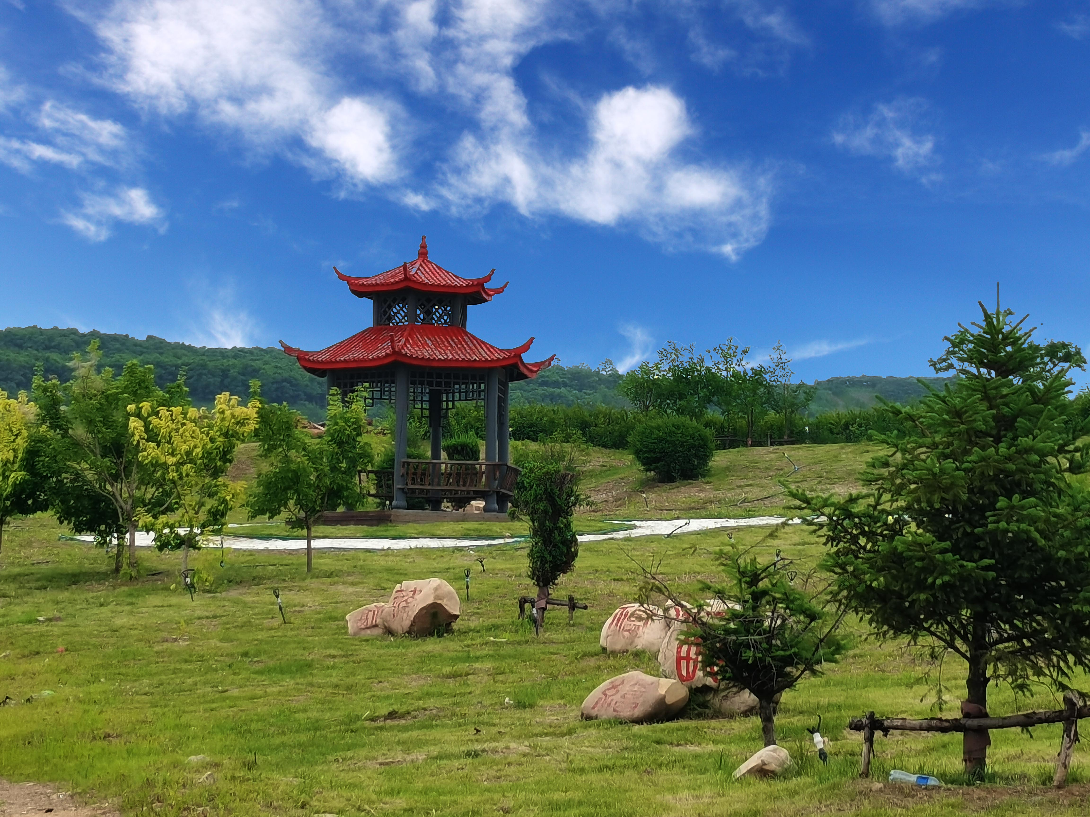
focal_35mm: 108
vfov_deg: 13.7
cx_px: 545
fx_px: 3401
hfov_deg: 18.2
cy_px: 408
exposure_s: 1/449
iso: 50
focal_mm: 5.58
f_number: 1.8
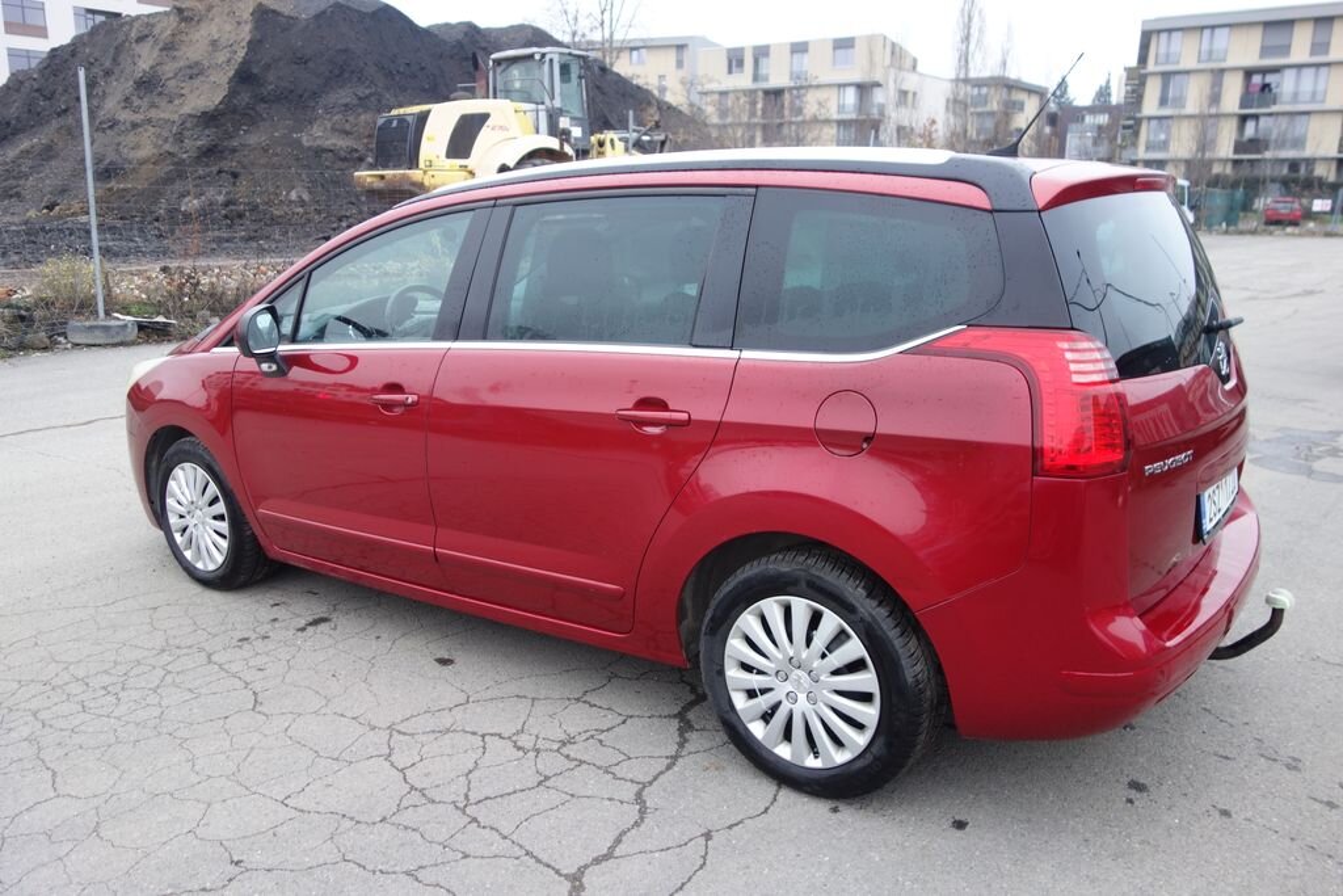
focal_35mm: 28
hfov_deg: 65.5
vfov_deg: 46.4
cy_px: 448
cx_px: 672
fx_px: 1045
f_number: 2
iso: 125
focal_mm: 10.4
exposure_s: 1/100
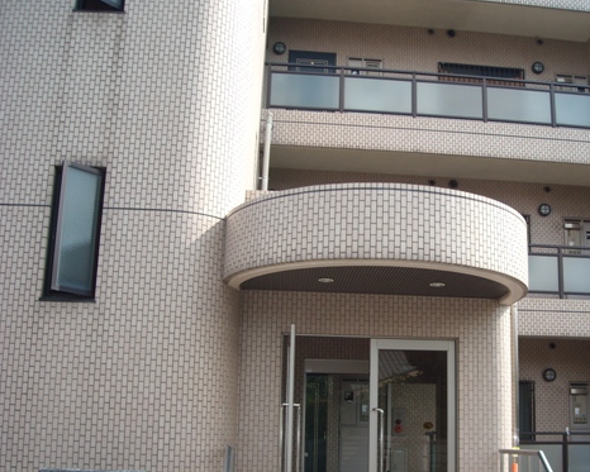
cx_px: 356
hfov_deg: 41.8
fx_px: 768
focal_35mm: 44
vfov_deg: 34.1
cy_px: 268
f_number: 2.8
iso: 64
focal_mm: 5.7
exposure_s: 1/369
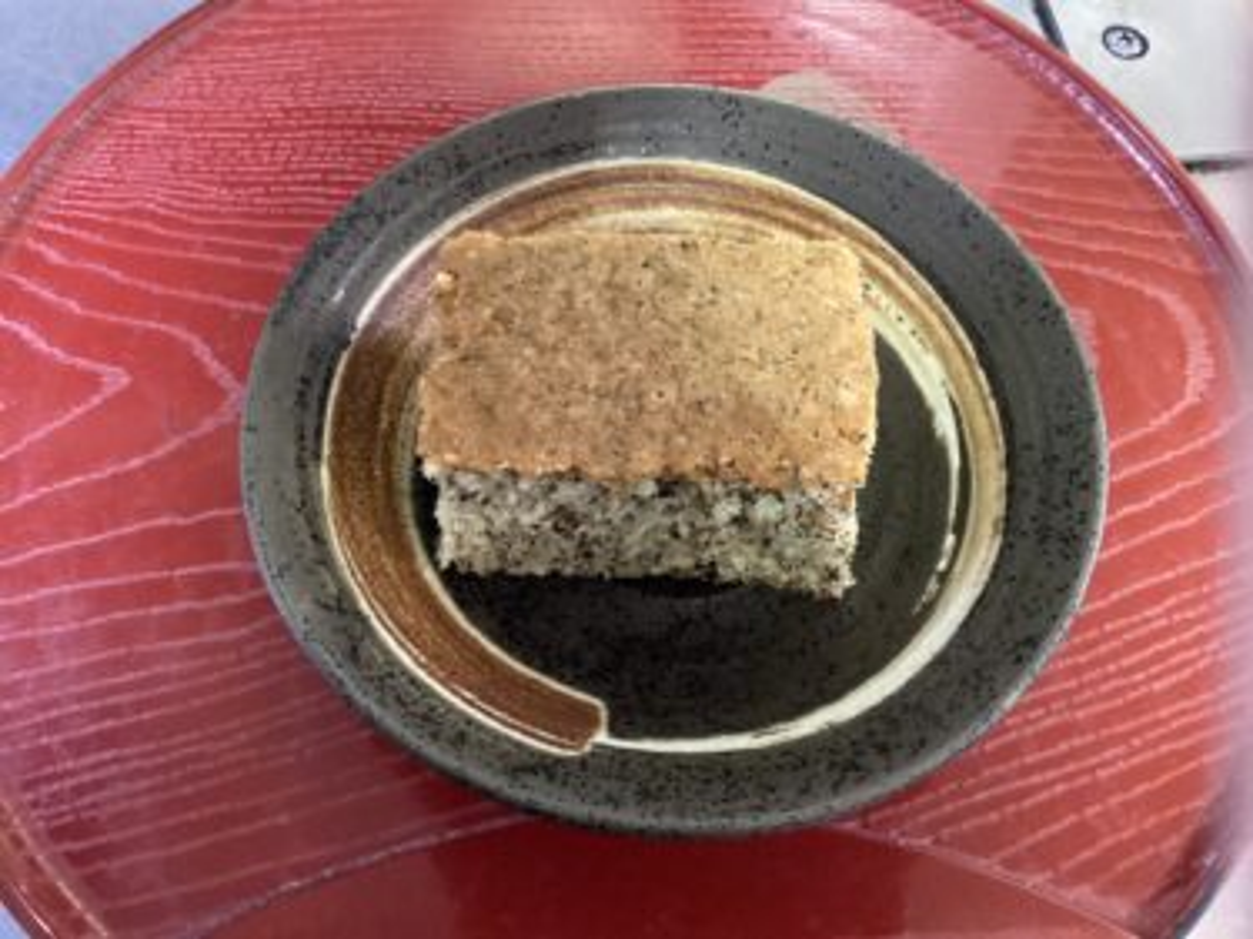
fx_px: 1122
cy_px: 470
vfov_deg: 45.4
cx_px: 626
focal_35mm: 31
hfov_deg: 58.4
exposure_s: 1/30
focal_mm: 3.3
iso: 640
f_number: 2.4
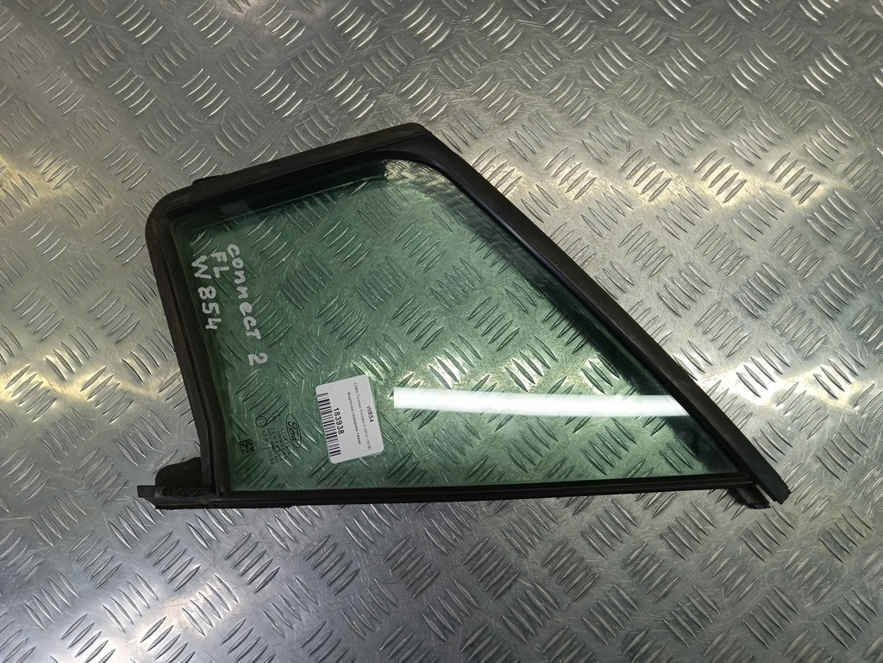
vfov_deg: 58.9
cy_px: 332
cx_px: 442
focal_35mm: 23
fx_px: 587
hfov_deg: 73.9
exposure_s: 1/100
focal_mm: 4.11
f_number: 1.6
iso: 138
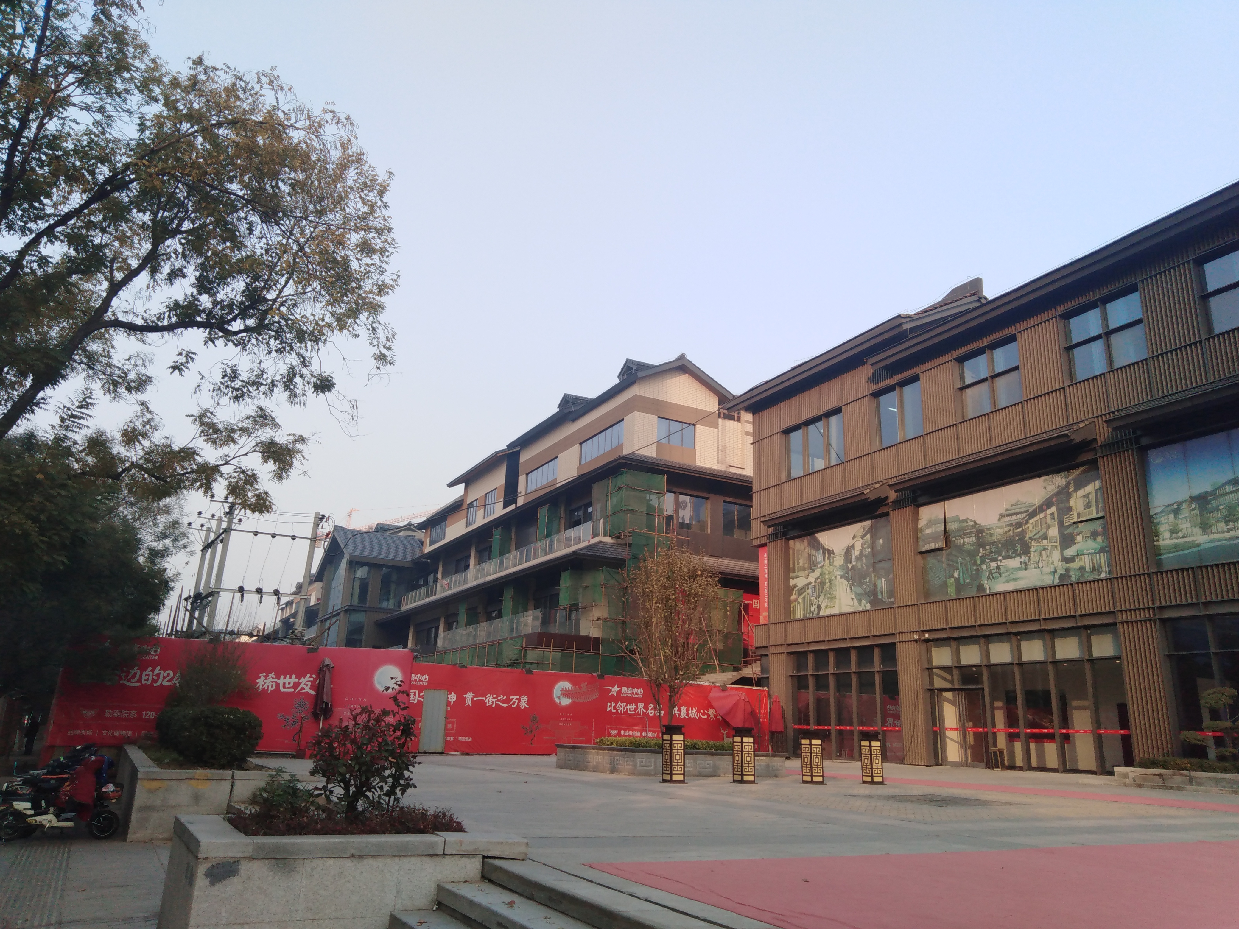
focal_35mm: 26
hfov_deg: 67.3
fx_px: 931
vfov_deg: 53.1
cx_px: 620
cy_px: 464
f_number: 2.2
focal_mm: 3.46
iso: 100
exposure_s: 1/349
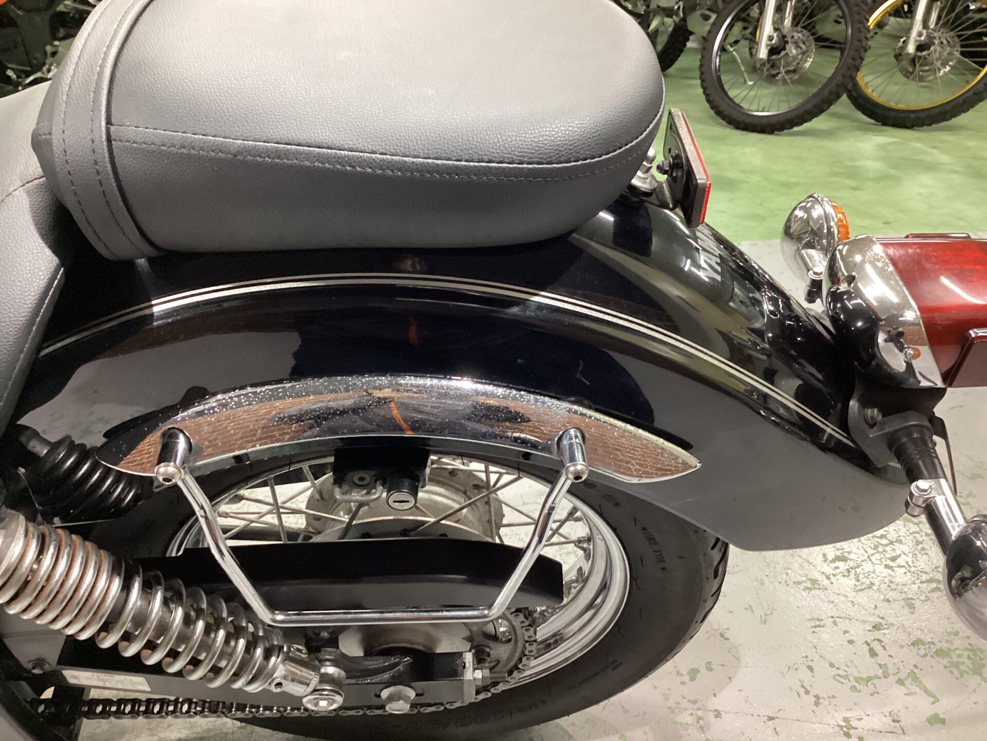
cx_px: 494
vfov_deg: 45.4
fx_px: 884
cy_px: 370
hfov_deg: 58.4
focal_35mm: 31
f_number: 2.4
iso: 400
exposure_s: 1/40
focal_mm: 3.3
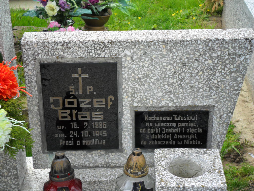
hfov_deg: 22.8
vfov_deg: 17.2
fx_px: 631
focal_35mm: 86
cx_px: 127
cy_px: 96
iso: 100
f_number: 4.3
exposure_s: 1/250
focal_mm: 15.4
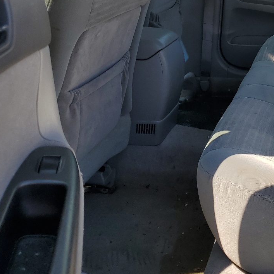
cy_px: 74
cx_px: 293
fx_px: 466
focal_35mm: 52
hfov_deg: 29.8
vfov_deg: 32.3
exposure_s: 1/1000
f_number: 1.5
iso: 50
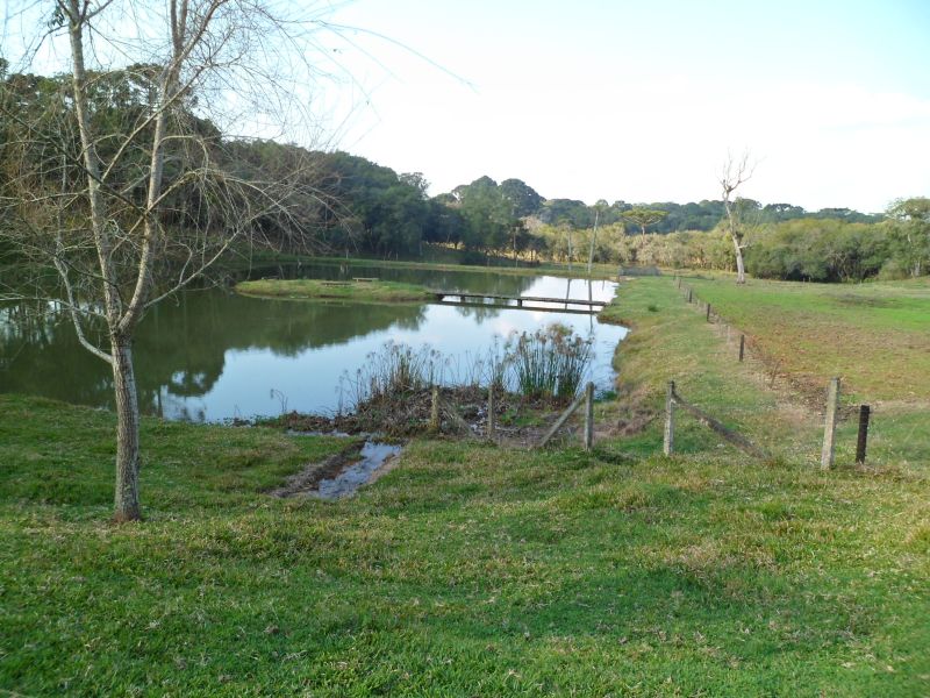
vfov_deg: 53.1
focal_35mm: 26
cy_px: 349
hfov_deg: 67.3
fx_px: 699
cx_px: 465
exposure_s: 1/250
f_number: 3.3
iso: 80
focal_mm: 4.9
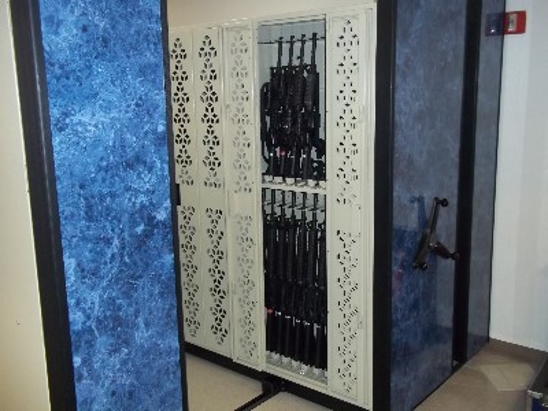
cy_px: 206
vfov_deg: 39.7
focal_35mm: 36
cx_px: 274
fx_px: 570
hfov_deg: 51.4
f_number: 3.1
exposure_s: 1/30
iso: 320
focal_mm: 6.5
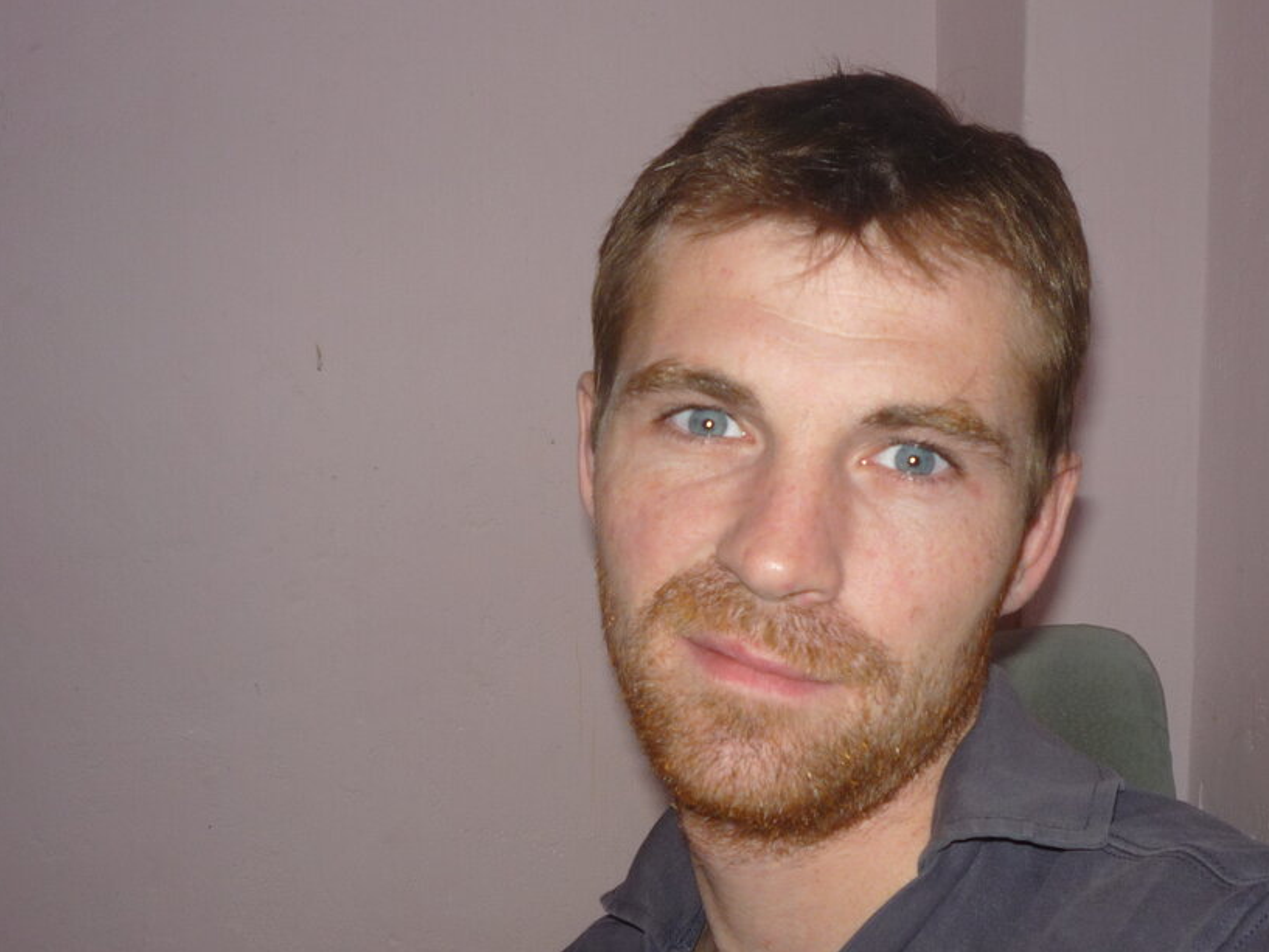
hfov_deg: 40.4
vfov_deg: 30.8
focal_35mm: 47
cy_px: 584
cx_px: 677
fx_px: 1723
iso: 100
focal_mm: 5.2
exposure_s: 1/30
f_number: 3.3
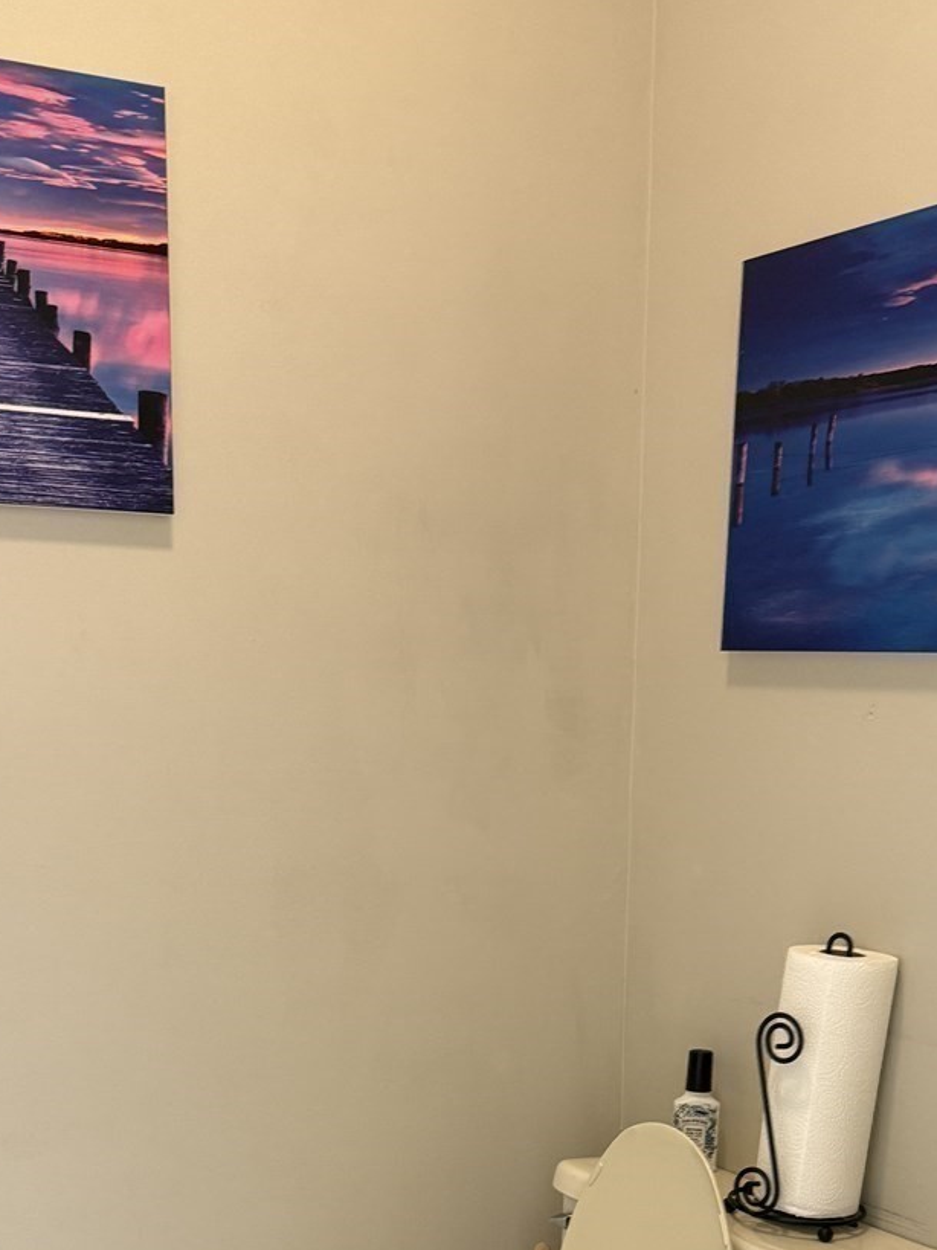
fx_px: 1625
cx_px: 417
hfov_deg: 32.1
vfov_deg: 38.9
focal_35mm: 45
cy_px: 1142
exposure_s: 1/60
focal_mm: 6.76
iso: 250
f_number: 1.78
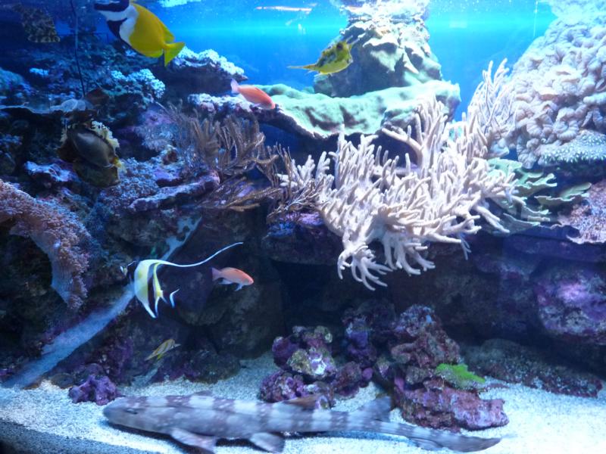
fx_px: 508
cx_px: 303
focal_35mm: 29
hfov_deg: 61.7
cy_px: 227
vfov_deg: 48.2
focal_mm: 4.8
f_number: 2.8
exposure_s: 1/30
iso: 400
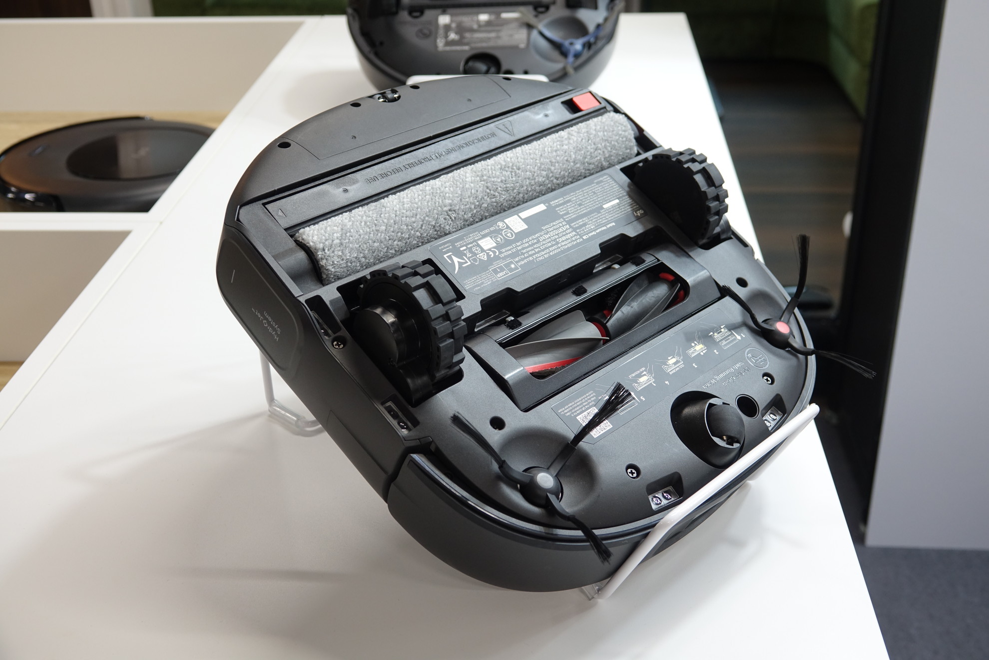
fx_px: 1126
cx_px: 494
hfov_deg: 47.4
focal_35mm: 41
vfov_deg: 32.6
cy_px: 330
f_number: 3.2
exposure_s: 1/50
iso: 250
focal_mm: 15.17
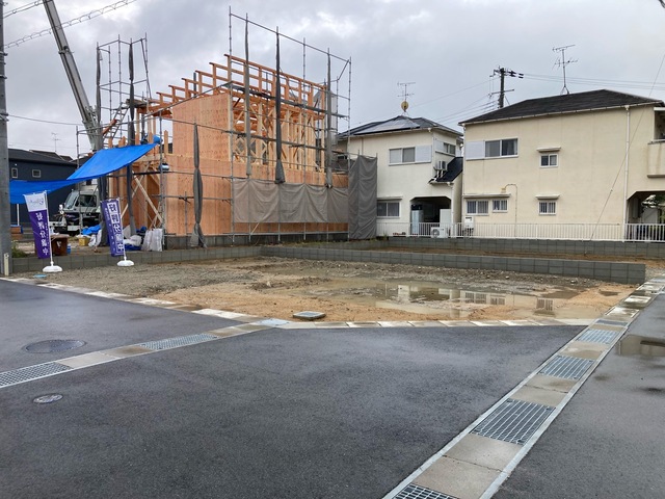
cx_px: 332
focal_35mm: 28
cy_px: 250
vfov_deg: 49.7
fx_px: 538
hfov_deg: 63.4
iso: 20
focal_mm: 3.99
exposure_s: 1/1372
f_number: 1.8
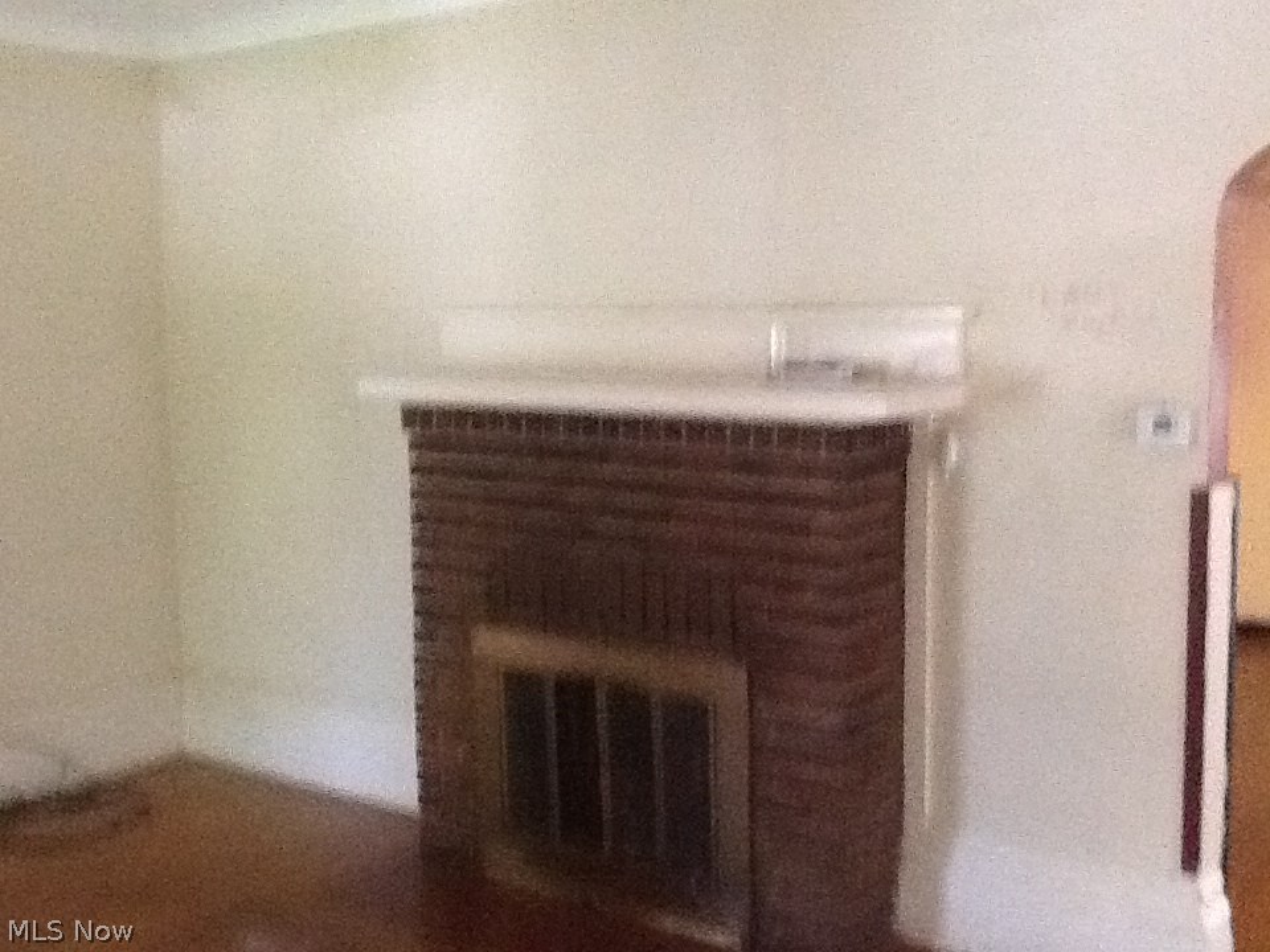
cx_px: 635
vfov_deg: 32.9
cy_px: 476
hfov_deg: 42.9
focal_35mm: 44
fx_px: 1614
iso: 400
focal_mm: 2.03
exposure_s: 1/33
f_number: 2.4
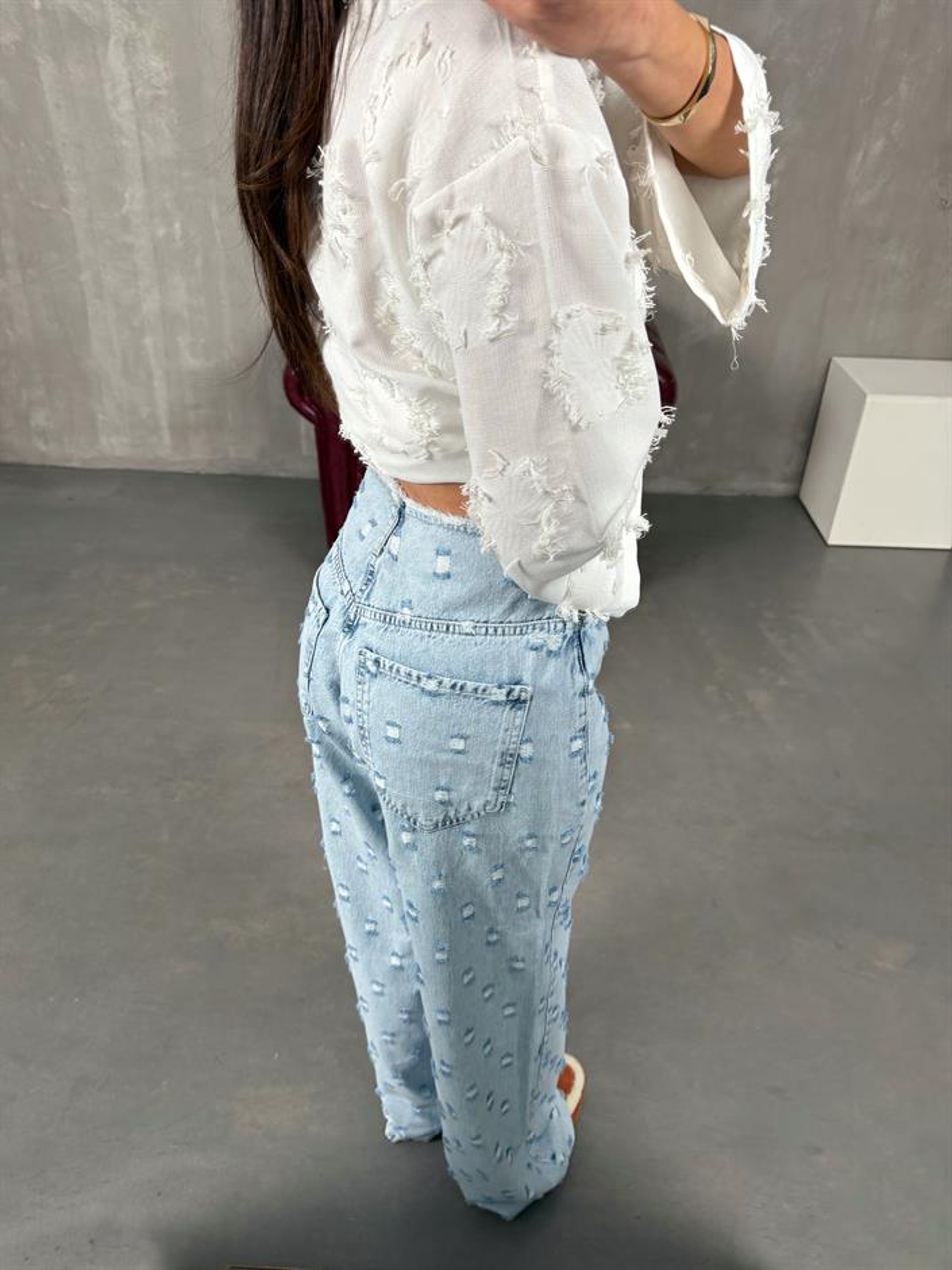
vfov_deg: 71.6
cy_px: 635
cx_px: 476
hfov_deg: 56.8
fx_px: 880
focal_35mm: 24
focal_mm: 6.76
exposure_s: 1/121
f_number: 1.78
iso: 160
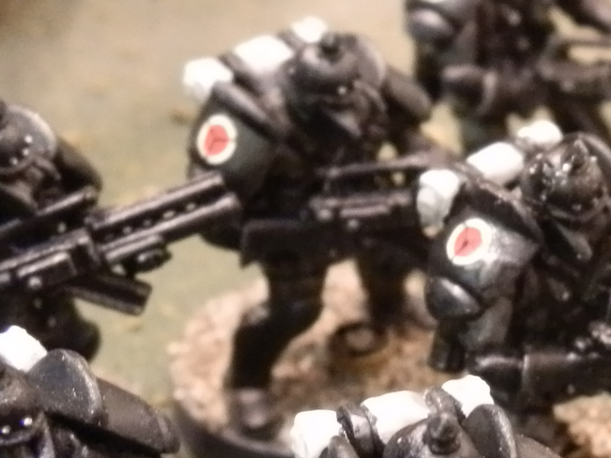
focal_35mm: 102
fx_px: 1801
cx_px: 697
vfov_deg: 14.4
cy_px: 422
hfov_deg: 18.4
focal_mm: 6.78
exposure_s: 1/6
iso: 400
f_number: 3.3
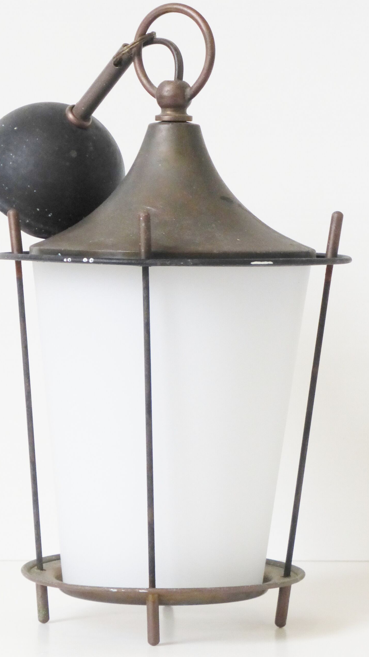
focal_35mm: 155
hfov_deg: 7.8
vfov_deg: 13.9
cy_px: 328
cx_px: 166
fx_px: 2696
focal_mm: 23.1
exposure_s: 1/80
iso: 320
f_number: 5.4
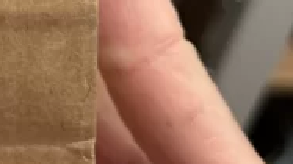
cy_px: -204
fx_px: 971
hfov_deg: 16.0
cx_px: -125
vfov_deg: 8.9
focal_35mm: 125
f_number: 1.5
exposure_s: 1/50
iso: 160
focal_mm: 5.7
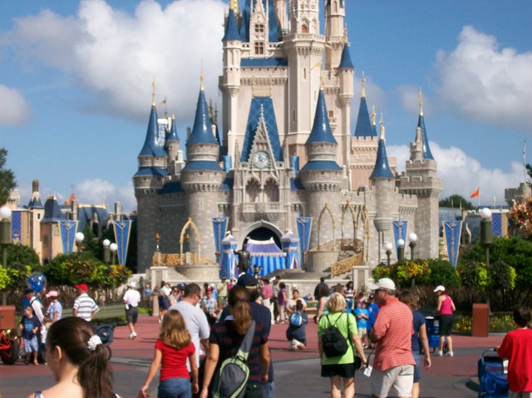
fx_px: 1336
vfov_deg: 17.0
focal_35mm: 87
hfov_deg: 22.5
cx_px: 266
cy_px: 199
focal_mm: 14.3
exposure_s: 1/494
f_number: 7.6
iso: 80
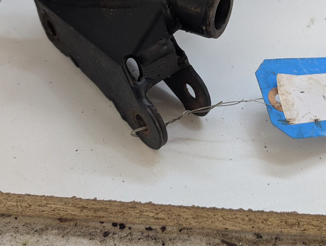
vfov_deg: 28.9
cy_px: 15
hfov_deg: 38.9
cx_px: 230
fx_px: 453
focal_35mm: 48
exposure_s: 1/146
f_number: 1.68
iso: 357
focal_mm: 6.9
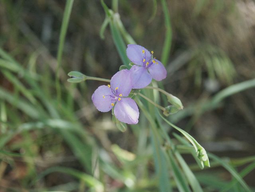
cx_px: 128
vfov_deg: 8.6
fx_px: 1267
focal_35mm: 172
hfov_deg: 11.5
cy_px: 96
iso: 200
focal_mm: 43.52
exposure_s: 1/125
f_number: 3.5
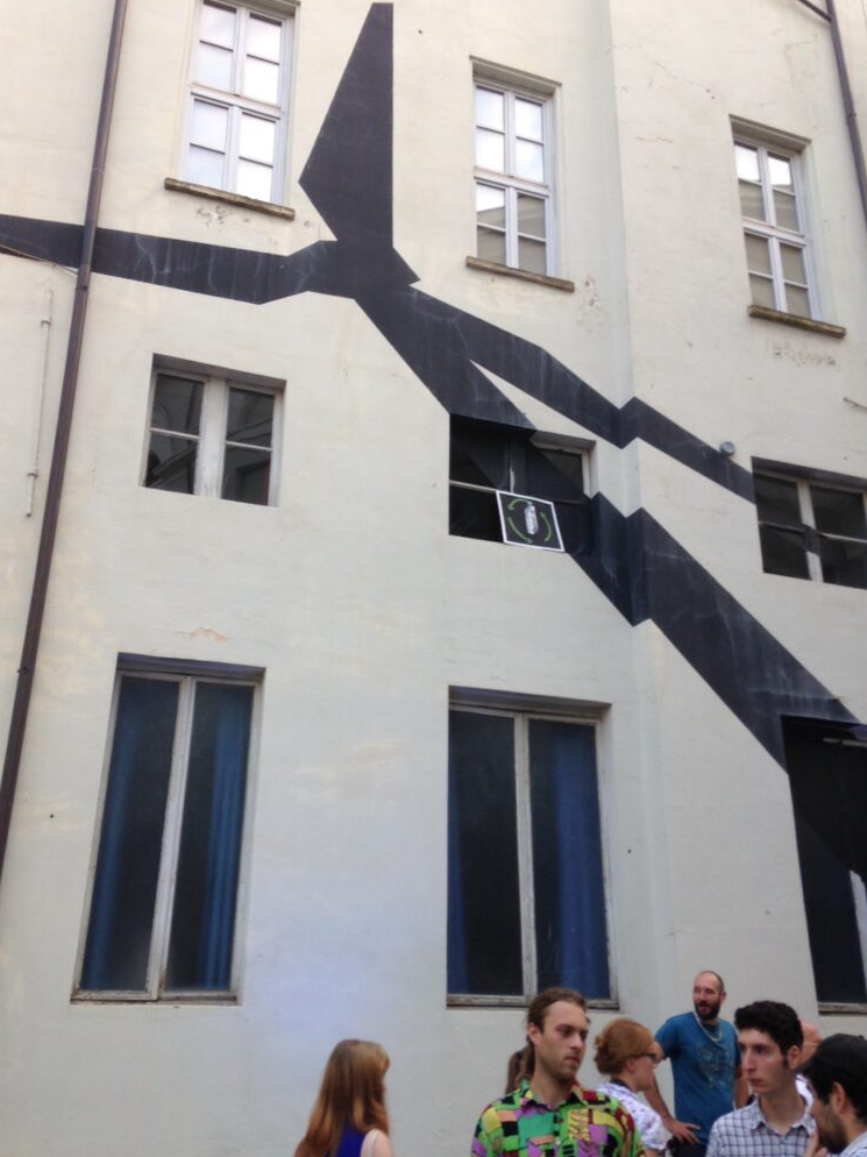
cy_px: 565
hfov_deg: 41.8
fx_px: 1136
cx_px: 432
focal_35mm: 34
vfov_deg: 54.0
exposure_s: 1/131
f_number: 2.4
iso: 50
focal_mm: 4.12
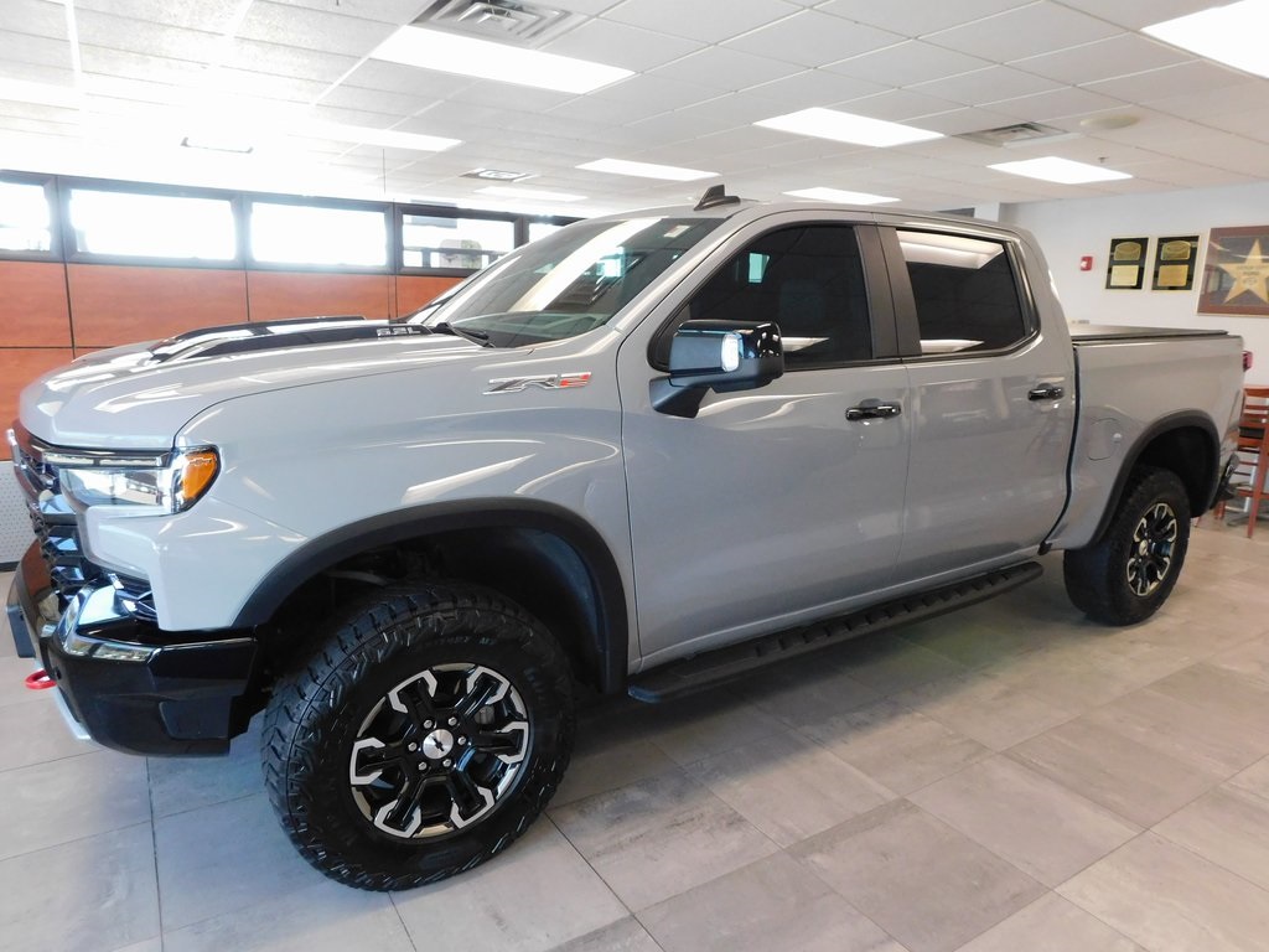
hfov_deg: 73.9
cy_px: 476
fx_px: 843
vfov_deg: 58.9
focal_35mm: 23
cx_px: 634
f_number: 3
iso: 400
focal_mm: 4
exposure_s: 1/30
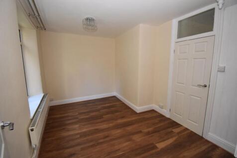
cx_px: 118
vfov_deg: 77.3
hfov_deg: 100.4
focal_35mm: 15
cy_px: 79
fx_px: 99
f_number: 4.5
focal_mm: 10
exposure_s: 1/125
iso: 1250
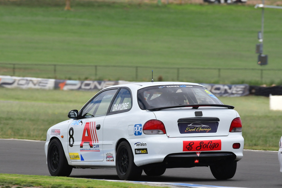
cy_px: 94
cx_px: 141
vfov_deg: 2.0
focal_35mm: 675
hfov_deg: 3.1
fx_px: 5289
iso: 500
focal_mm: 450
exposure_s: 1/640
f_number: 11
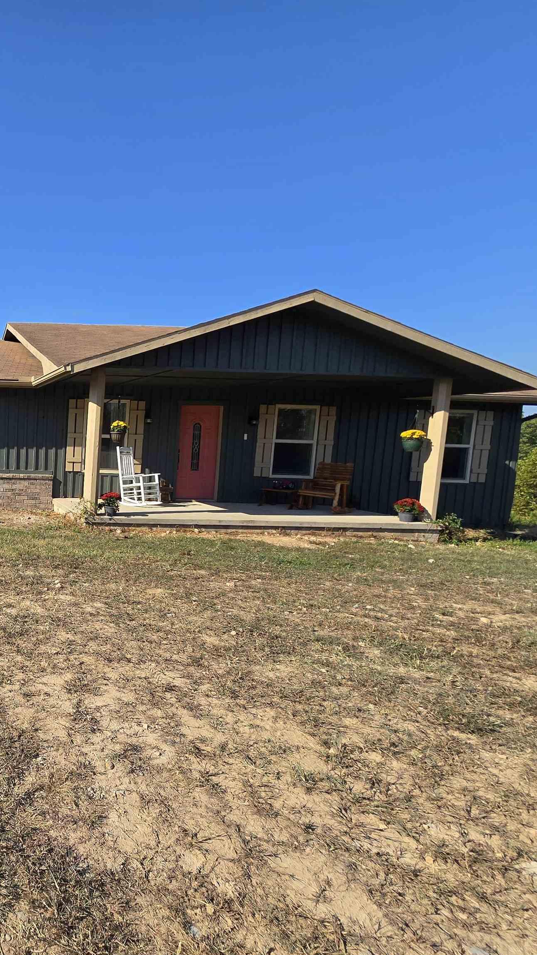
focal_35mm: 19
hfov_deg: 44.0
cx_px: -61
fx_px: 481
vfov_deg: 89.6
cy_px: 479
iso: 50
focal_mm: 2.2
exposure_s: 1/1864
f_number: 2.2
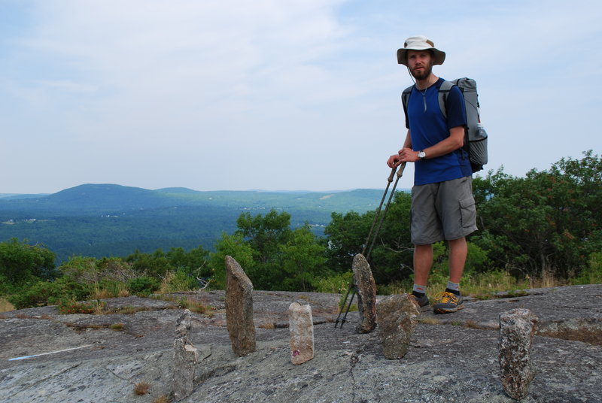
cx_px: 301
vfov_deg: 34.3
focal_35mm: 39
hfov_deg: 49.5
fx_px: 653
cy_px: 202
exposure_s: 1/160
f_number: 6.3
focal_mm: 26
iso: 100
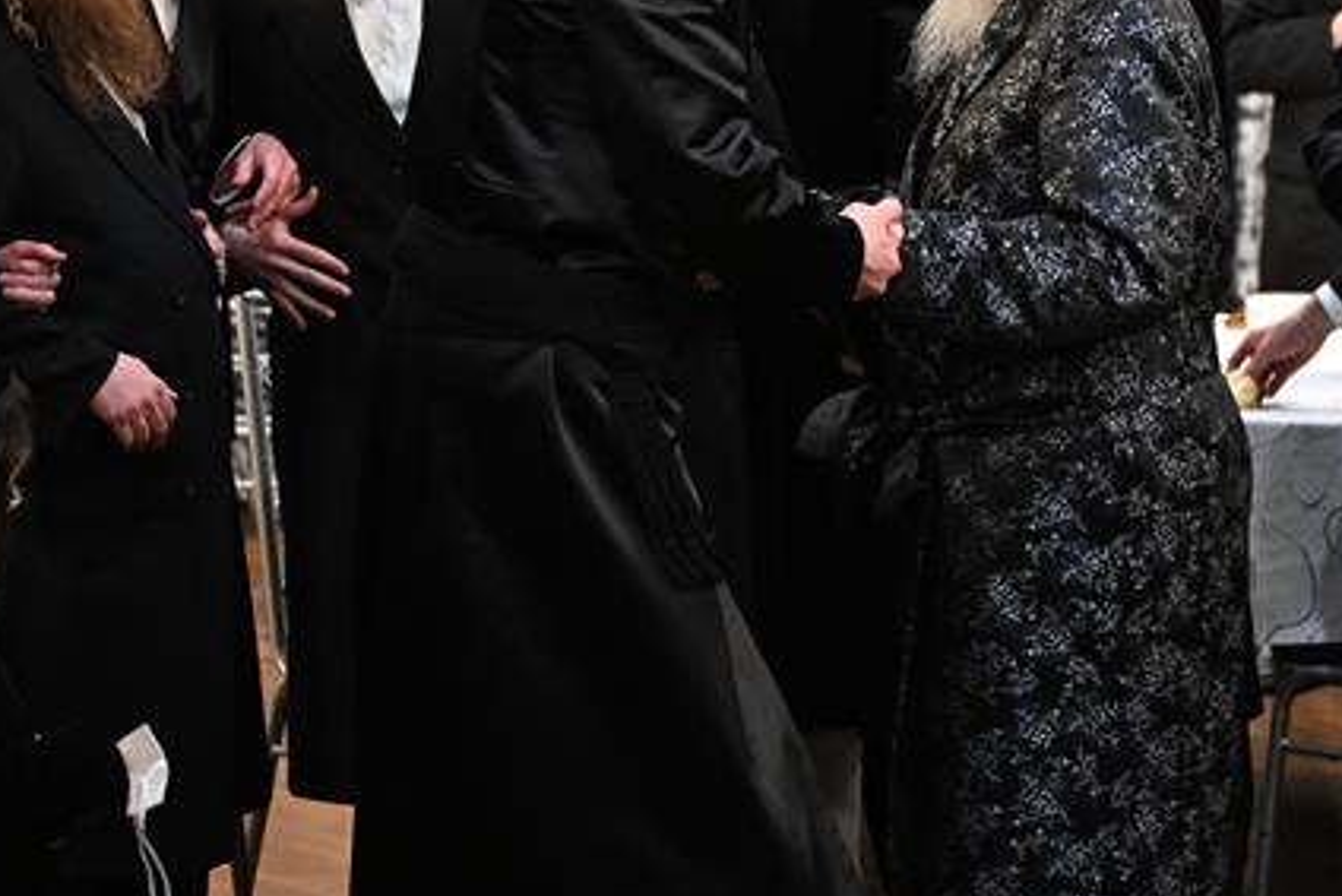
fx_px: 5220
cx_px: 1120
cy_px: -62
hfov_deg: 14.5
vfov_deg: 9.7
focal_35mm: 140
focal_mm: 58
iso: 2500
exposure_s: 1/200
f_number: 2.8
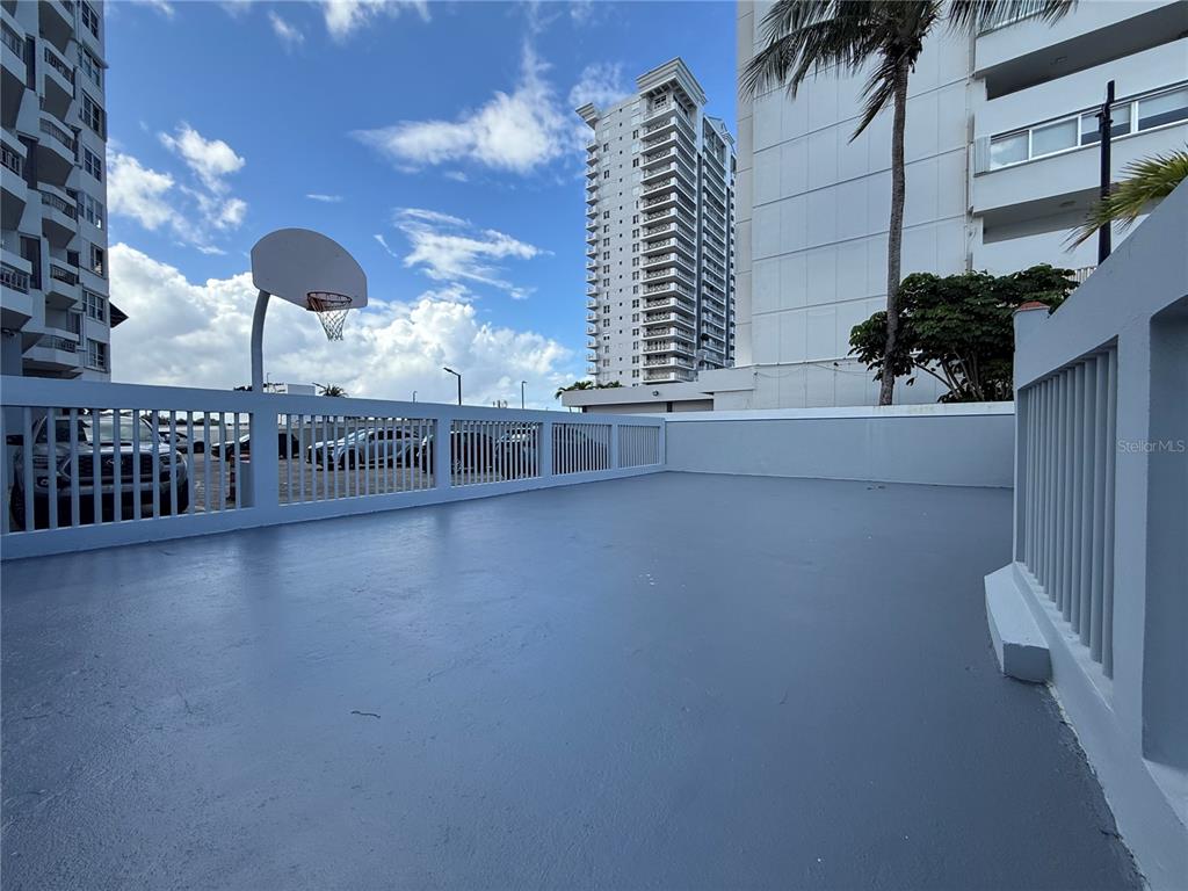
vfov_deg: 85.7
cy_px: 446
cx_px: 594
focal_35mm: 14
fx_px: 480
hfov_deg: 102.1
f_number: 2.2
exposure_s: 1/1961
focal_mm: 2.22
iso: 64
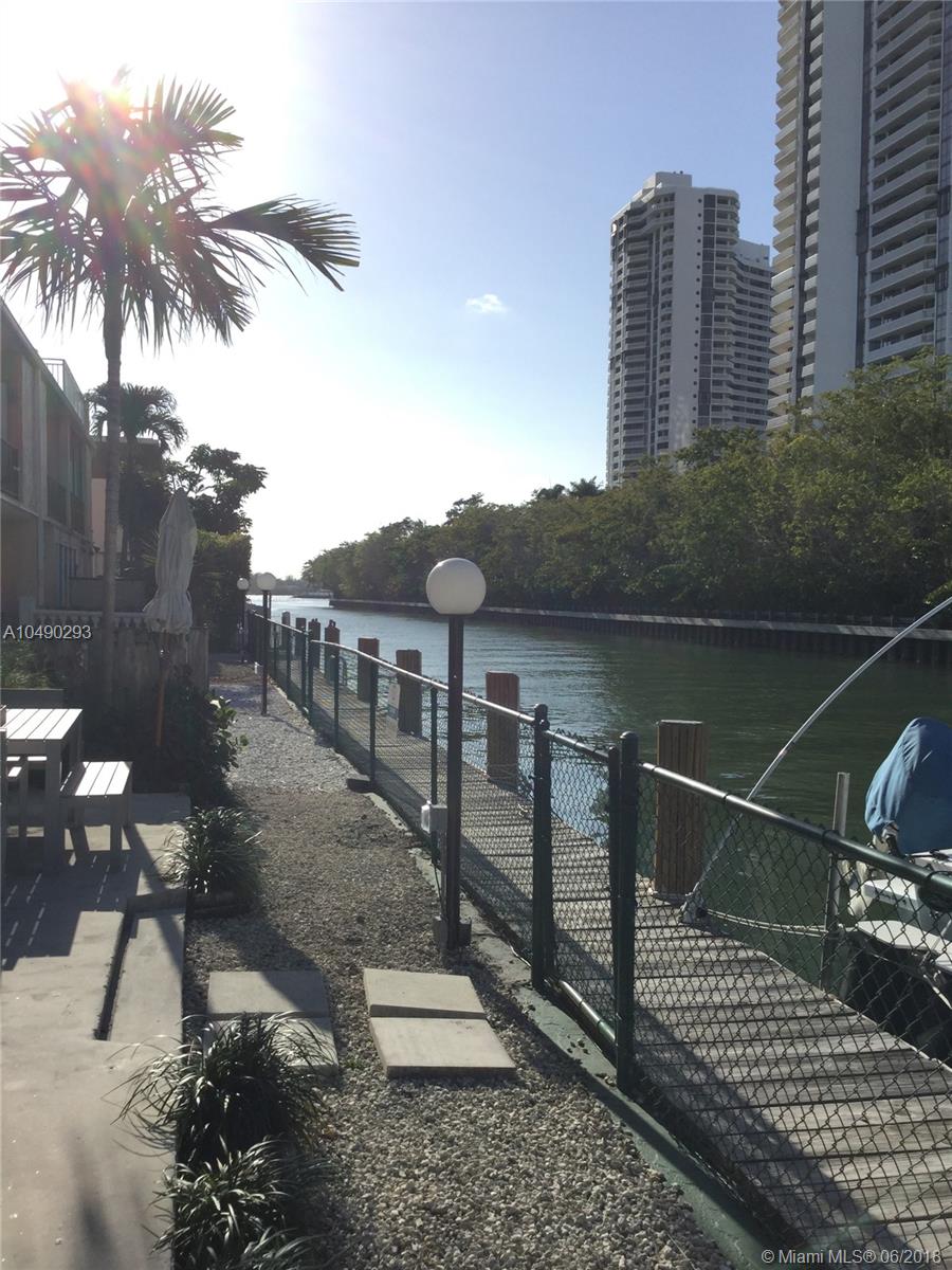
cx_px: 476
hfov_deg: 45.4
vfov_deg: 58.4
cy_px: 635
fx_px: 1137
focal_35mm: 31
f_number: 2.4
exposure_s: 1/1664
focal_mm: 3.3
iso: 25
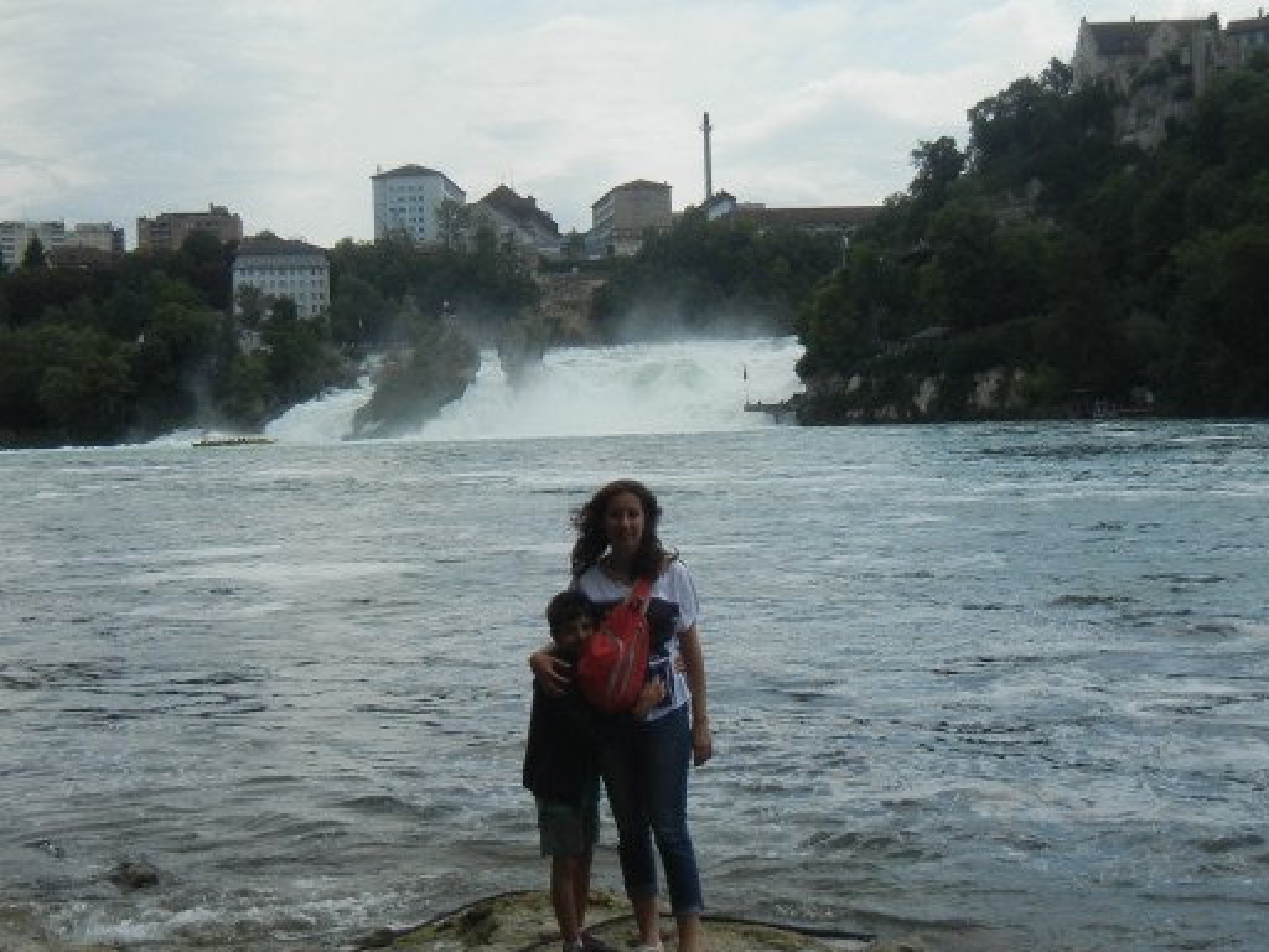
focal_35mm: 60
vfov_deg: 24.3
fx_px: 2200
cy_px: 357
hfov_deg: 32.2
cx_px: 595
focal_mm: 5.4
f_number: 7
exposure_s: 1/604
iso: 160
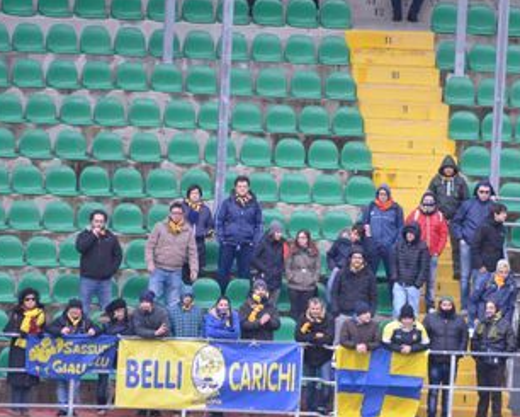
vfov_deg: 2.0
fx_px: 12085
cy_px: 236
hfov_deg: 2.5
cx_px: 394
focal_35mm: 785
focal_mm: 300
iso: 1100
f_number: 5.6
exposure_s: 1/500
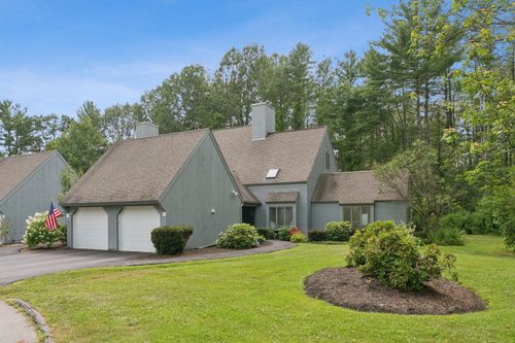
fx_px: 358
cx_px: 258
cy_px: 172
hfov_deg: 71.5
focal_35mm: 25
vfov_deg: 51.3
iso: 320
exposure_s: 1/320
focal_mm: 25
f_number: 7.1
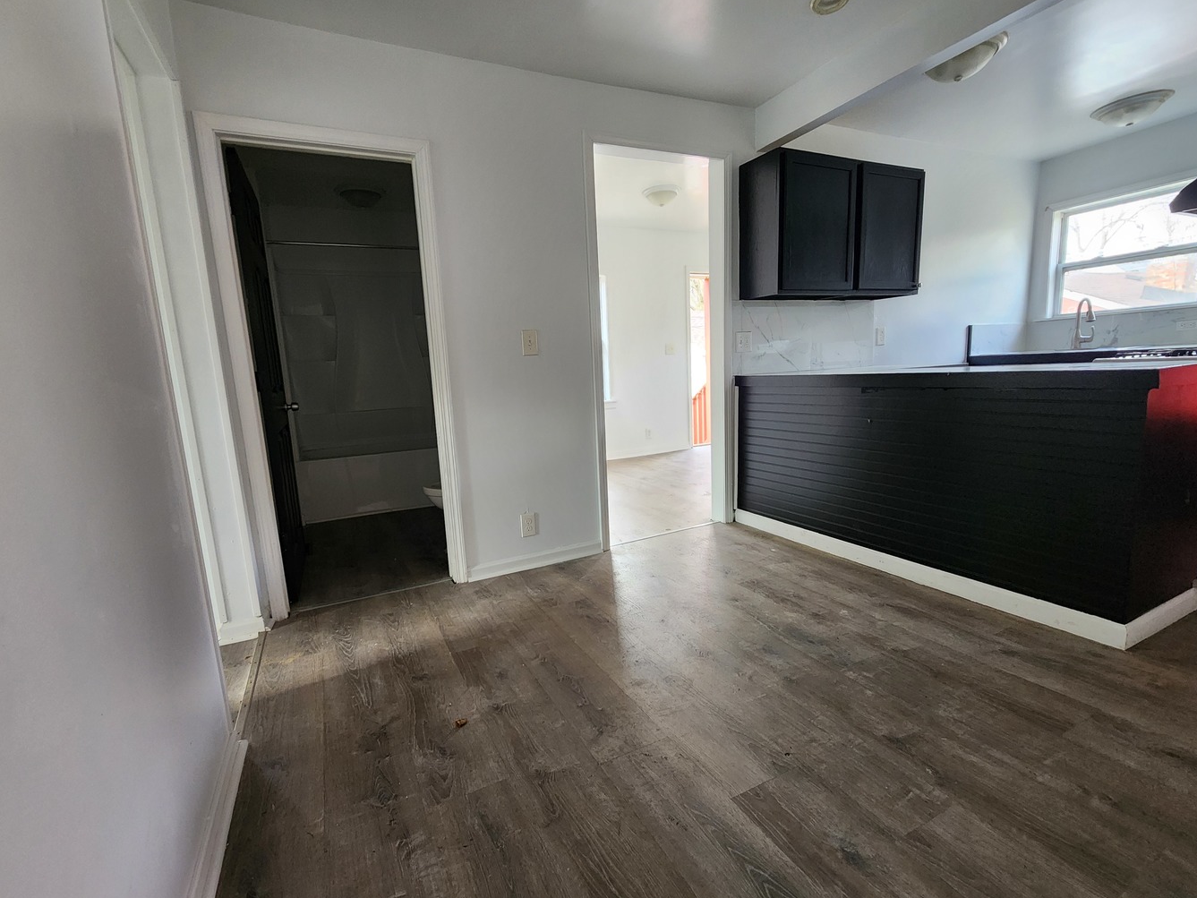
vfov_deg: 85.7
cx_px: 573
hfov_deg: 102.0
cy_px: 447
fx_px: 484
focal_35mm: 14
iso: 320
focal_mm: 2.2
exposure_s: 1/60
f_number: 2.2
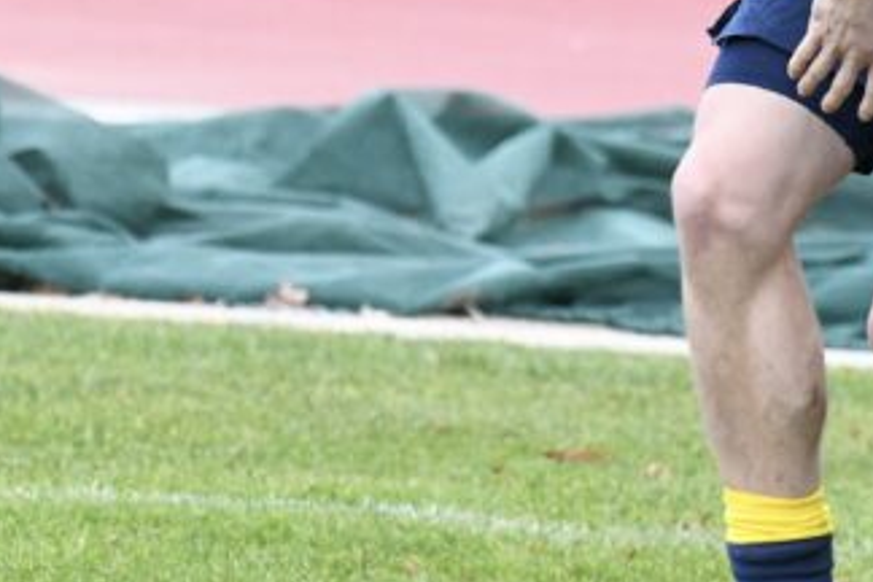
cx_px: 806
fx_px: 15349
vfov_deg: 2.2
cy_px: 18
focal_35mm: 633
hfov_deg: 3.3
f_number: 5.3
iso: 3600
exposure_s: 1/1600
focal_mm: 200
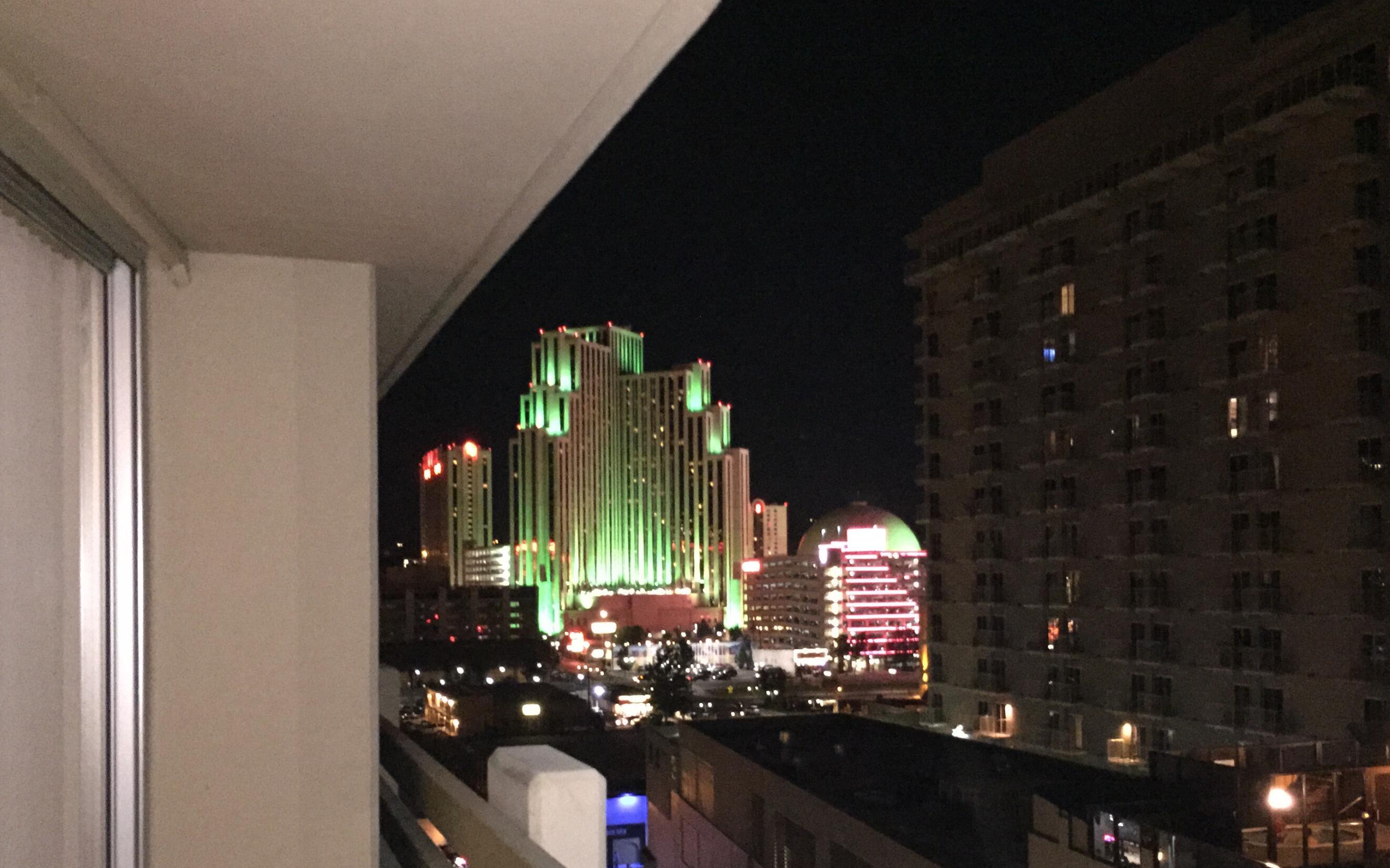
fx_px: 1326
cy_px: 565
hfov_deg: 55.3
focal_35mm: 35
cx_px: 706
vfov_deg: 36.0
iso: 1000
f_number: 2.2
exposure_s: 1/16
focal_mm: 4.15
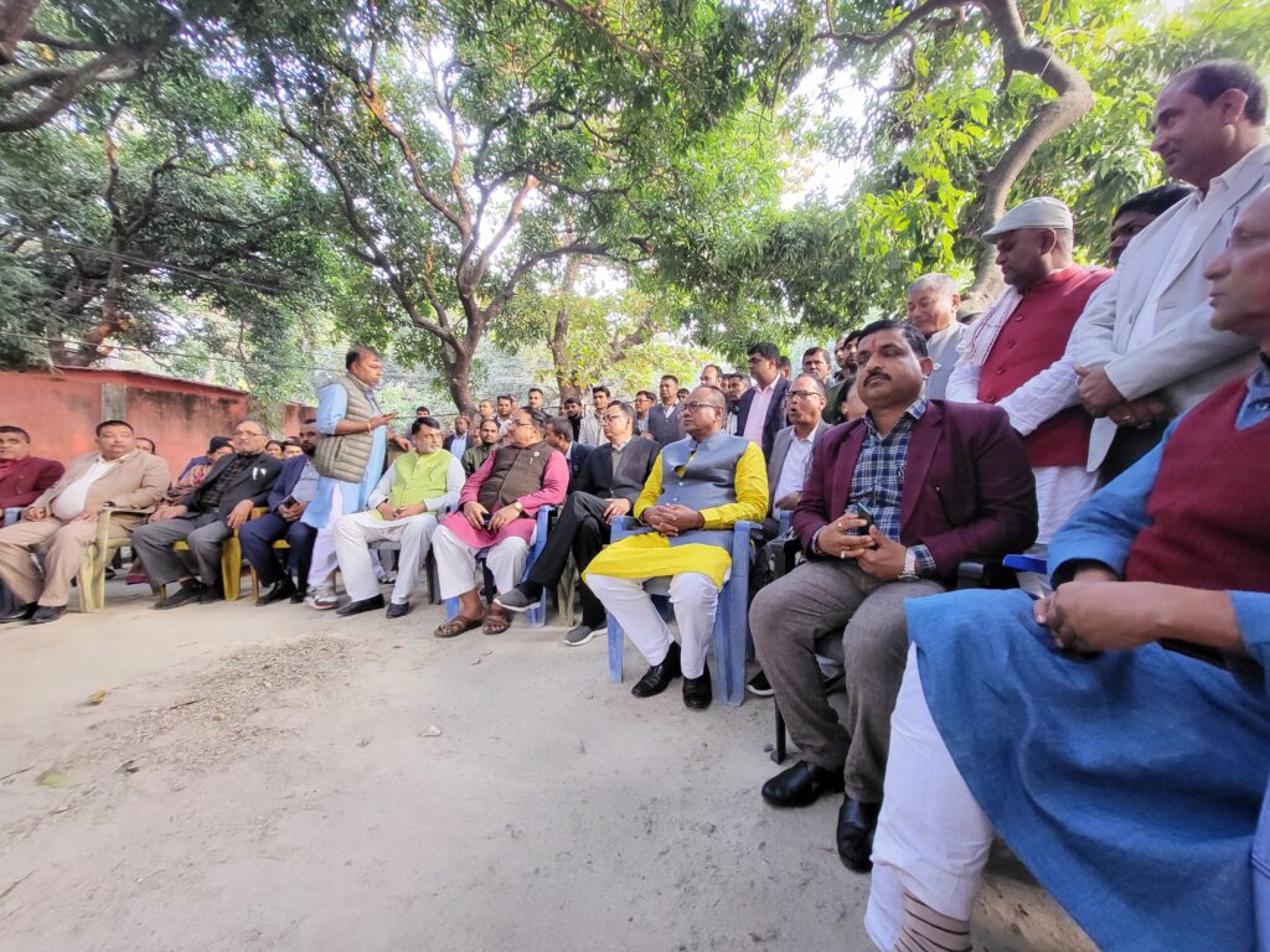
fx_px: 477
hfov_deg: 106.2
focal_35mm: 13
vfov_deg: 89.9
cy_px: 476
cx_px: 635
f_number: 2.2
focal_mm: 1.74
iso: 400
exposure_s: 1/33.3
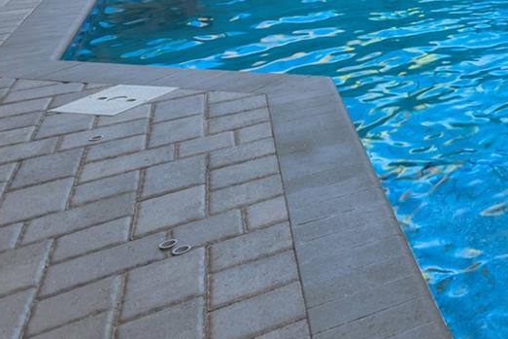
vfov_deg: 21.8
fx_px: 734
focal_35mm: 52
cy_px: -166
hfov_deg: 27.7
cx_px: 739
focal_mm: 17
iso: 400
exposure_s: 1/25
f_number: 6.3
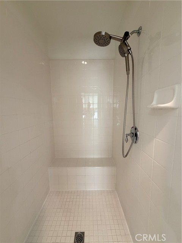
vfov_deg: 102.1
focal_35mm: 14
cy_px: 122
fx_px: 98
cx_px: 91
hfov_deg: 85.7
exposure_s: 1/60
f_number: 2.2
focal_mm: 2.22
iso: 250
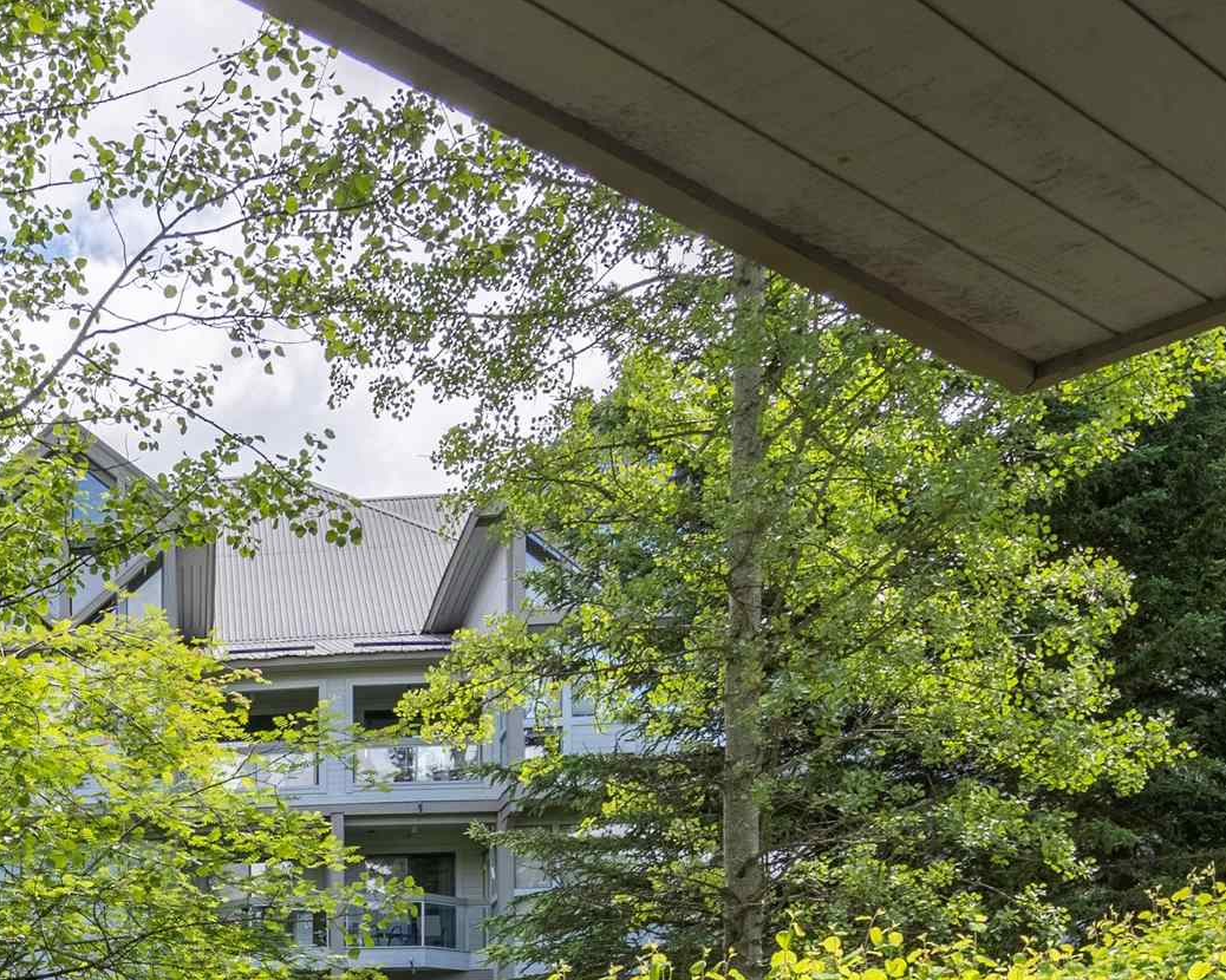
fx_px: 1814
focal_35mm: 50
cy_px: 1189
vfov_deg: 26.7
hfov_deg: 33.0
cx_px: -98
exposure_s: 1/2000
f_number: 8
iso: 400
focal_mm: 18
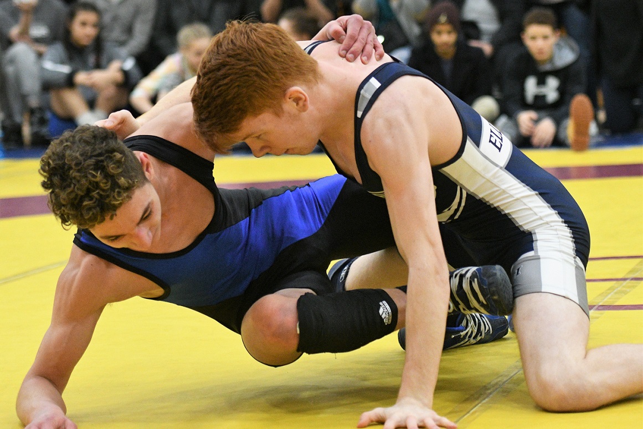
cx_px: 322
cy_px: 214
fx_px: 1876
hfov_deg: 19.4
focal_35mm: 105
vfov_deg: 13.1
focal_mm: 70
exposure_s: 1/800
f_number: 2.8
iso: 5000
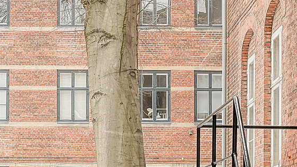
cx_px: 96
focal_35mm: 117
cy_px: 240
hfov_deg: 18.3
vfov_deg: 10.1
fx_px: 921
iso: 400
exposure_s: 1/10
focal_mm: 21
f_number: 8
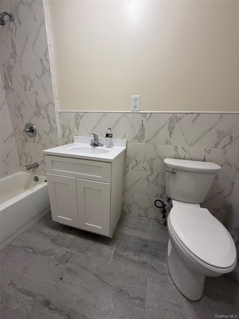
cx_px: 120
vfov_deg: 102.1
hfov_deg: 85.7
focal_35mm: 14
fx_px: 129
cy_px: 160
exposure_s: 1/120
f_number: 2.2
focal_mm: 2.22
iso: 200
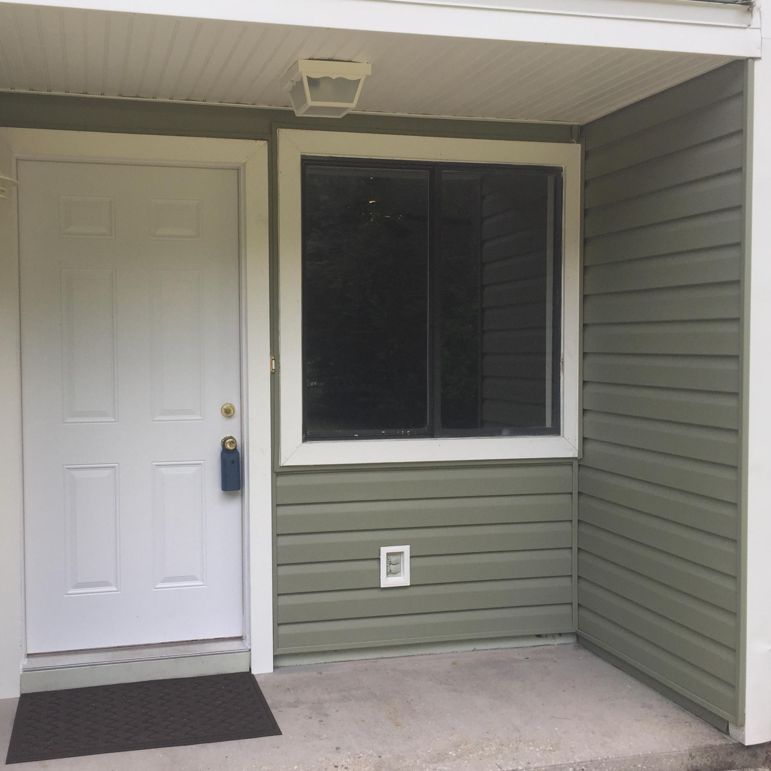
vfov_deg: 47.2
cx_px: 293
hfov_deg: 46.8
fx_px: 882
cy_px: 391
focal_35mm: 35
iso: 32
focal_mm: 4.15
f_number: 2.2
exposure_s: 1/344
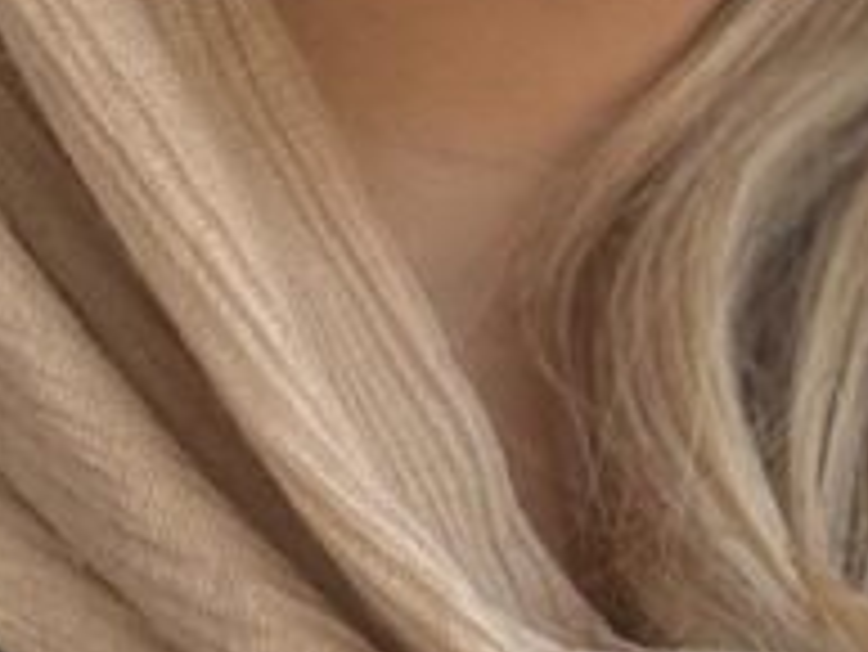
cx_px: 450
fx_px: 4993
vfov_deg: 7.2
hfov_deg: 9.9
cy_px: -643
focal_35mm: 199
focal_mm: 6.86
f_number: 1.78
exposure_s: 1/615
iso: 80
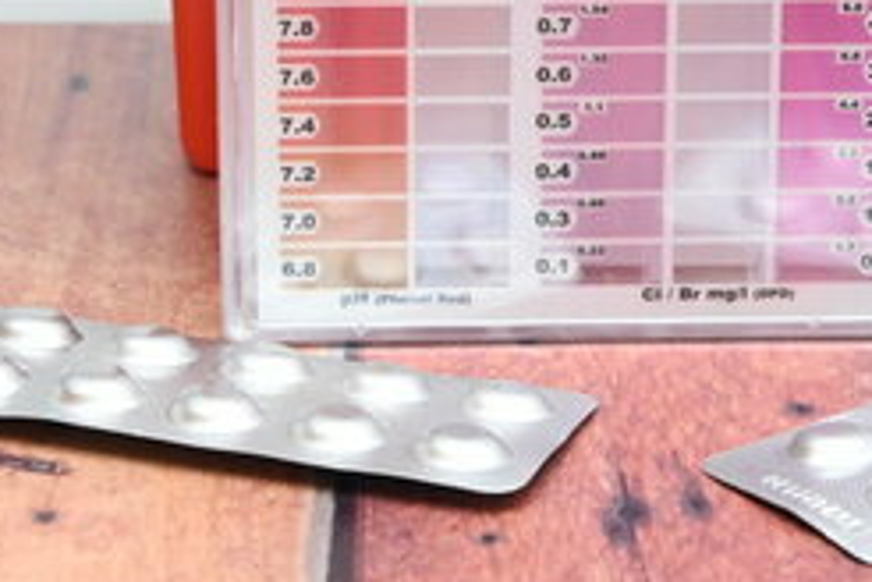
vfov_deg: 7.3
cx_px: 603
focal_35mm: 186
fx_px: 4505
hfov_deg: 11.0
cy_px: -20
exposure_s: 1/80
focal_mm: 50
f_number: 6.3
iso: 2200
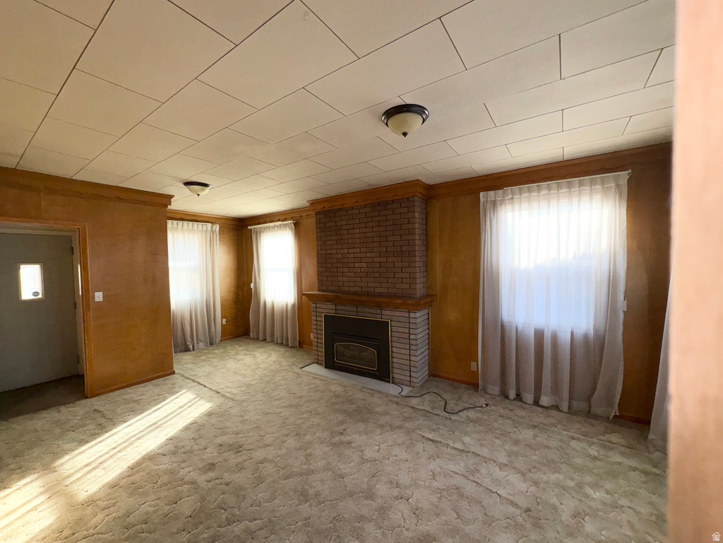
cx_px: 362
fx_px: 292
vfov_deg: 85.7
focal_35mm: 14
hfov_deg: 102.1
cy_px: 272
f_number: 2.2
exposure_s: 1/155
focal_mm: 2.22
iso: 32
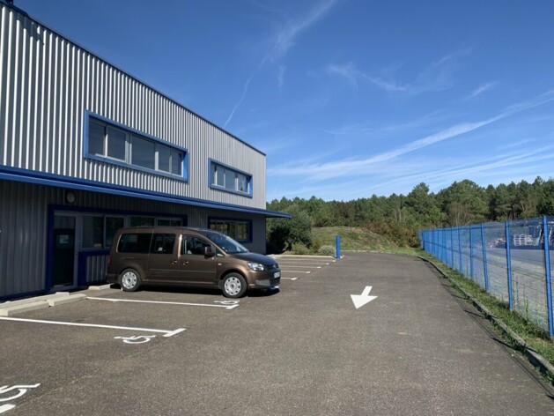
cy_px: 208
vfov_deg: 53.1
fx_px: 416
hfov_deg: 67.3
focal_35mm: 26
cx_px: 277
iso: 25
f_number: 1.8
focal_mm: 4.25
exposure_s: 1/2364
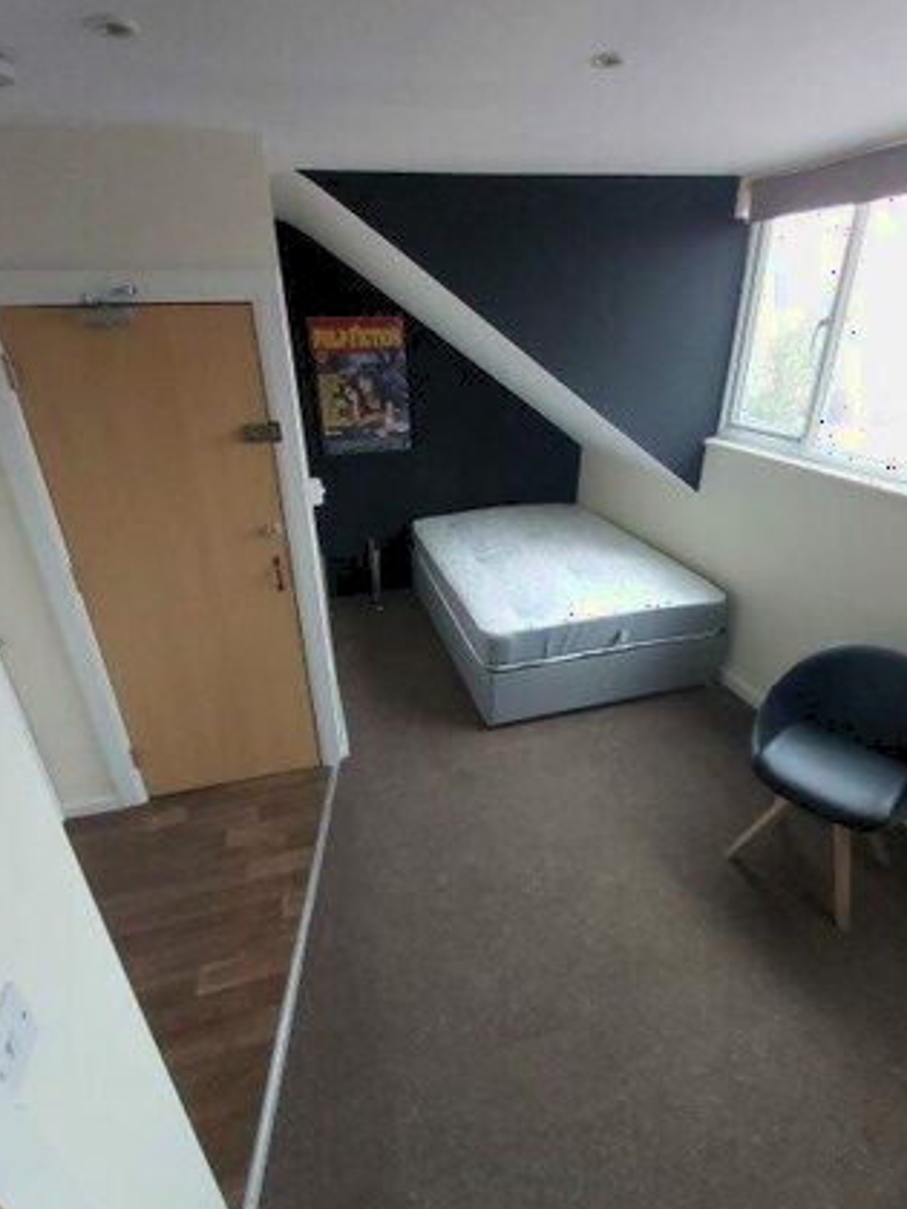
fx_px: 524
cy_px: 612
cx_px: 443
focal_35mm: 15
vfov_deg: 98.2
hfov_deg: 81.7
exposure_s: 1/24
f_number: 2.2
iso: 250
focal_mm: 1.42
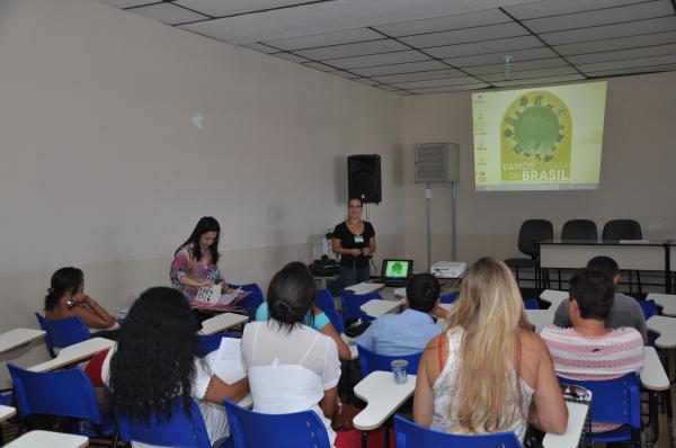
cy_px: 224
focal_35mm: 39
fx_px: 731
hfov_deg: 49.6
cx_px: 338
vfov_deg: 34.1
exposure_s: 1/60
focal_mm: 26
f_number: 5
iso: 400
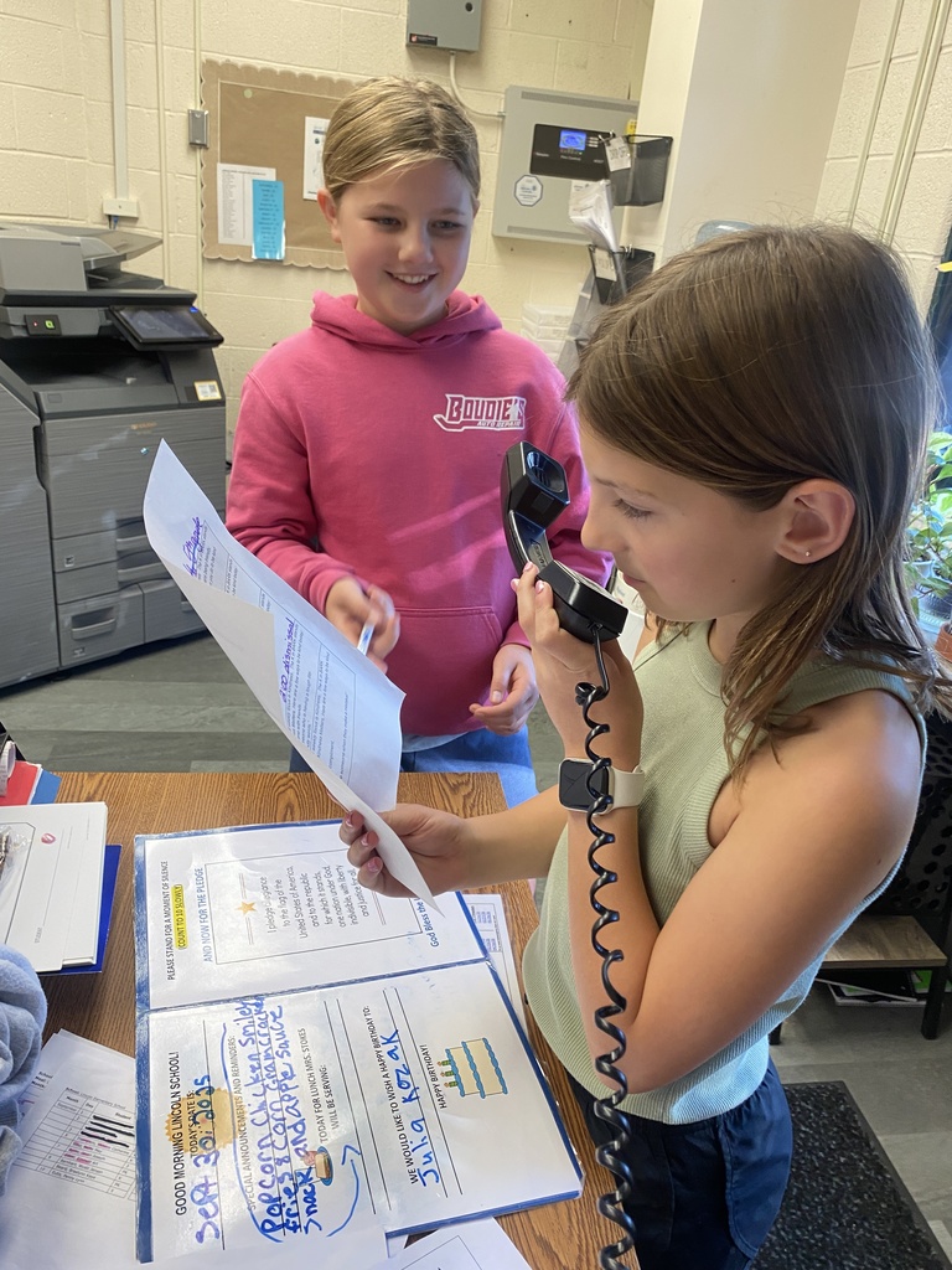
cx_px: 476
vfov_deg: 67.3
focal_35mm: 26
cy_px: 635
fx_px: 953
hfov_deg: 53.1
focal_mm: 4.25
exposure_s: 1/60
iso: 125
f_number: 1.8
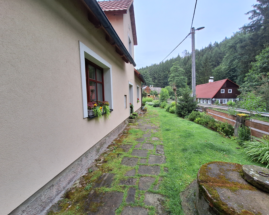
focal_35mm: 14
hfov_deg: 100.4
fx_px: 111
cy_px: 107
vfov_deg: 88.0
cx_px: 146
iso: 40
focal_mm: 1.74
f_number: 2.2
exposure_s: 1/154
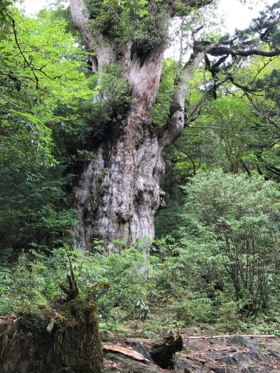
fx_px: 453
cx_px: 116
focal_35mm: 42
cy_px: 171
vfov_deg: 44.8
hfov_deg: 34.3
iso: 25
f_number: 1.8
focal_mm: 3.99
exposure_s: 1/120
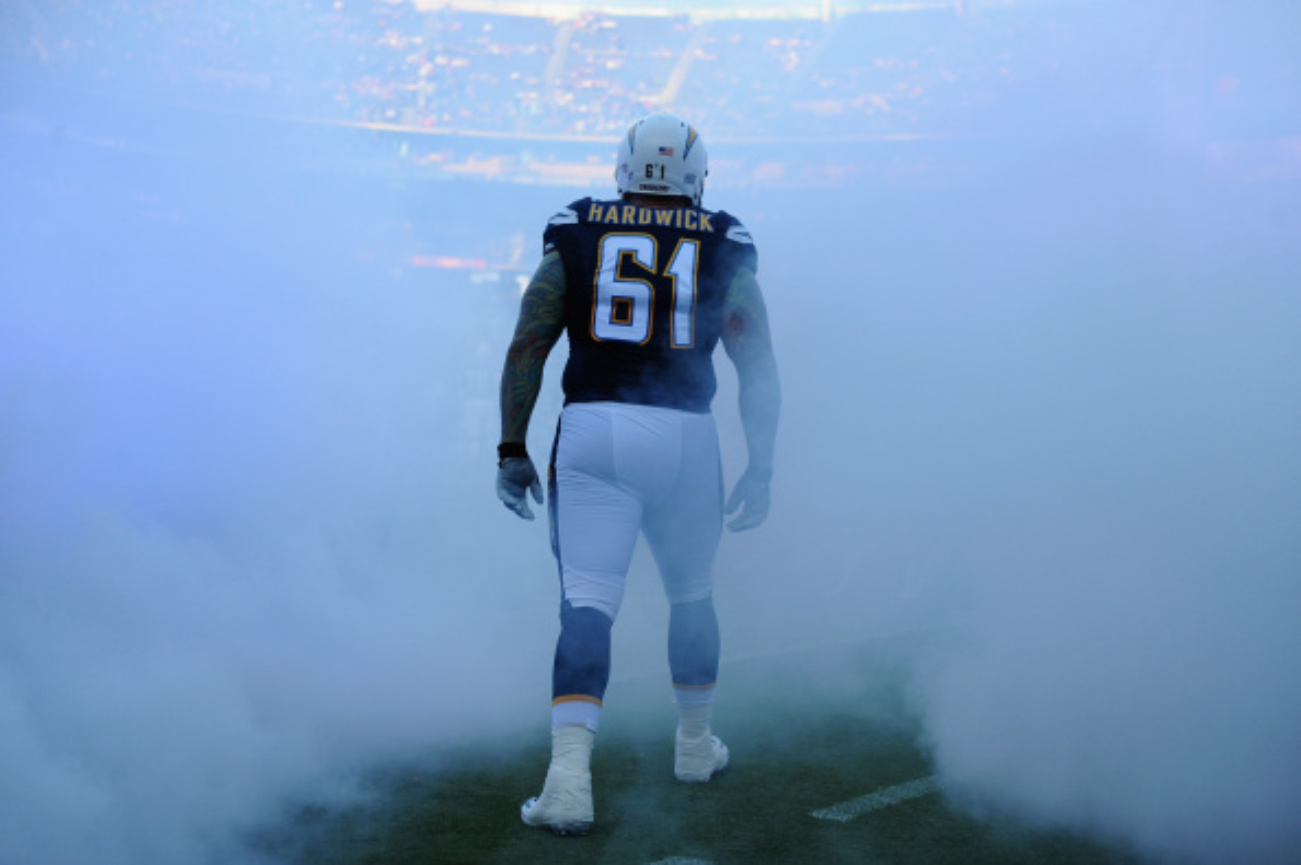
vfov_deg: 25.9
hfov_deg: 38.2
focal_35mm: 52
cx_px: 650
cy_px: 432
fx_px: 1878
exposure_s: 1/3200
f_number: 3.2
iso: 2000
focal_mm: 52
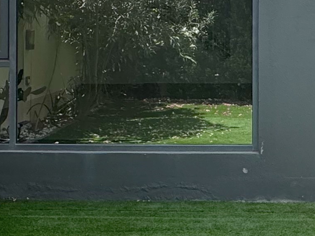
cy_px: 7
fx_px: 673
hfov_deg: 25.5
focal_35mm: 74
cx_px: 285
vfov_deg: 19.4
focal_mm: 2.22
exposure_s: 1/573
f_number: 2.2
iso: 40
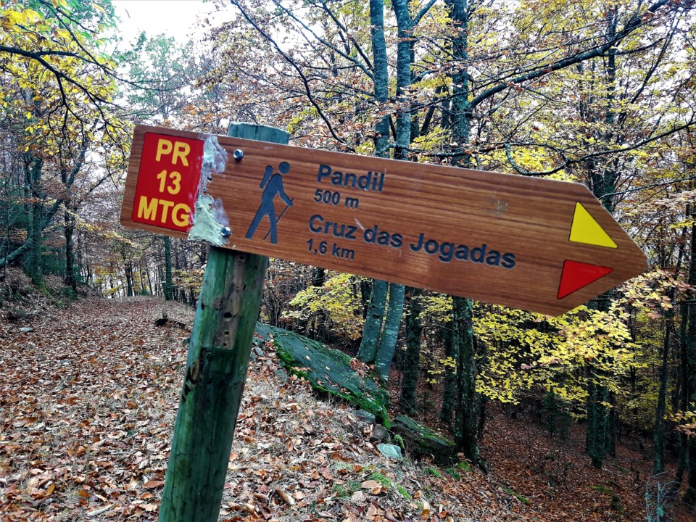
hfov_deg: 63.4
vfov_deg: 49.7
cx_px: 348
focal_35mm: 28
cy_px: 261
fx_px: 563
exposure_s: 1/100
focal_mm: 3.7
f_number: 1.9
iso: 50
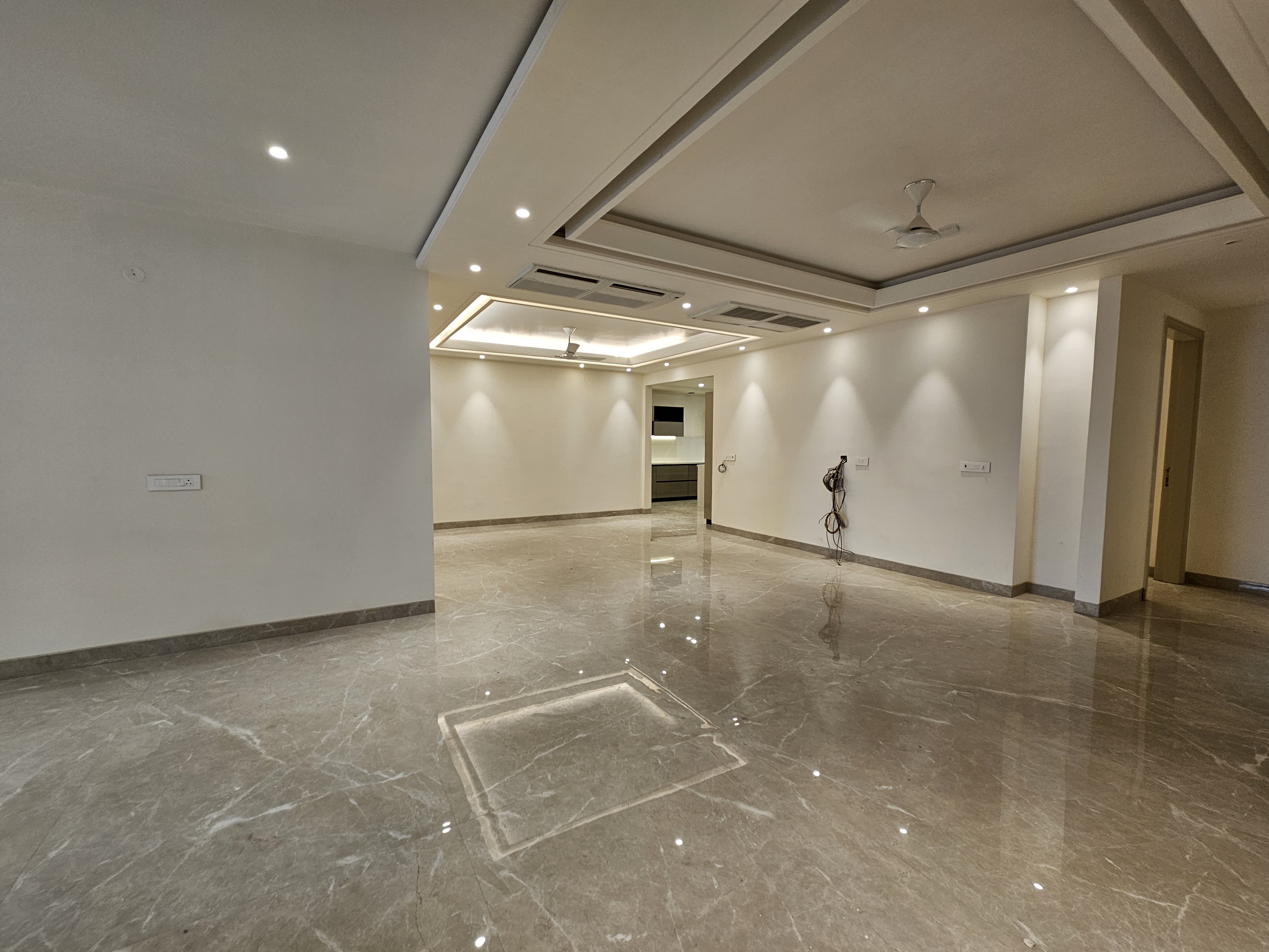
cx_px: 634
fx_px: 477
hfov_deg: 106.2
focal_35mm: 13
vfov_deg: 89.9
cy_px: 476
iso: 64
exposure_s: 1/50
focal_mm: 2.2
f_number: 2.2
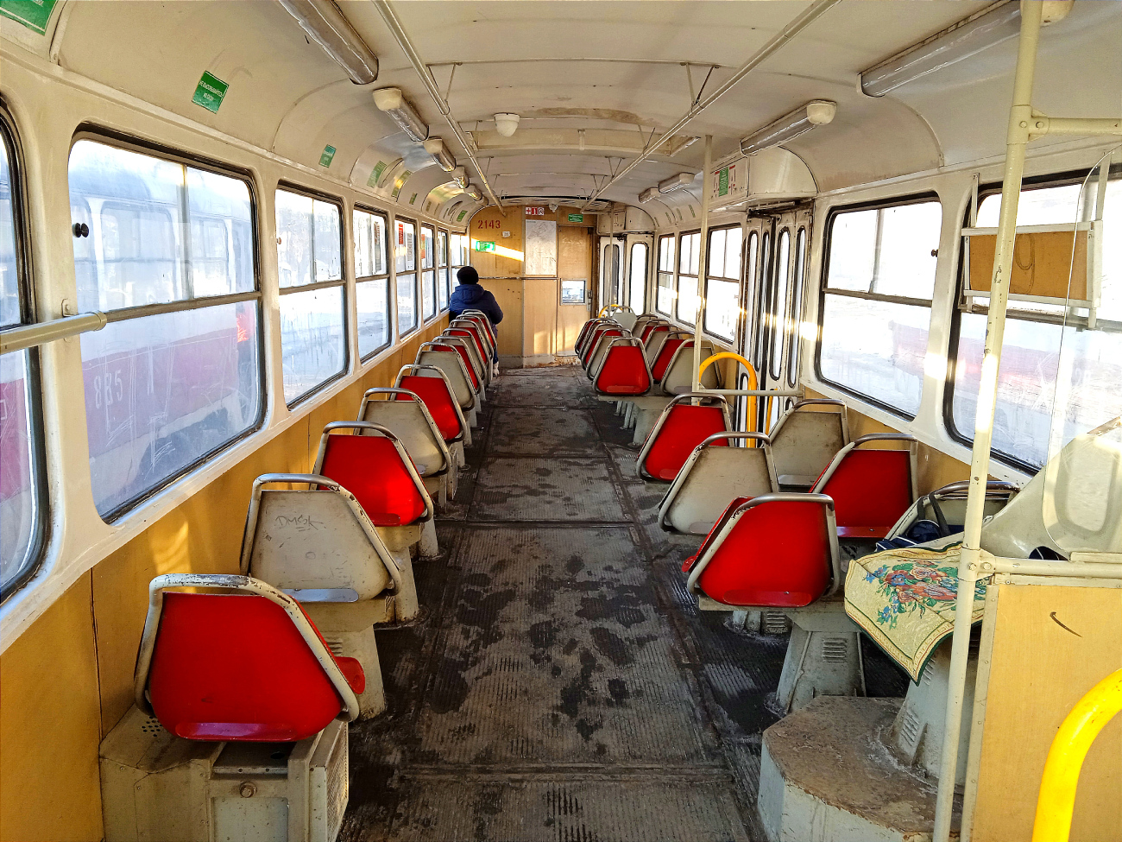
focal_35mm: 28
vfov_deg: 49.7
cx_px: 561
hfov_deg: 63.4
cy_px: 421
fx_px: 908
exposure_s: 1/100
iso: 167
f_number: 2.2
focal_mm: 3.43
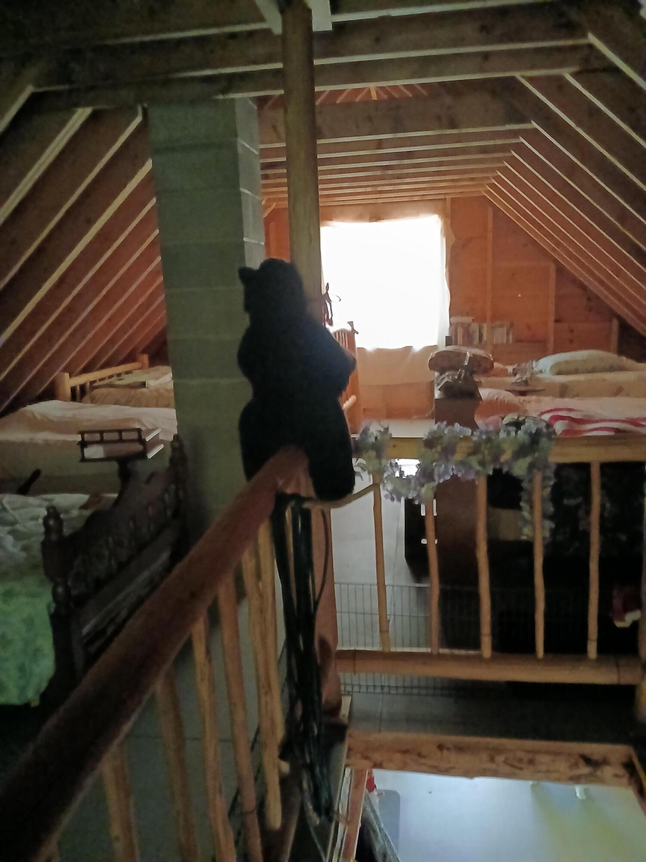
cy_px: 431
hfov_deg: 53.1
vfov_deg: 67.3
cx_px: 323
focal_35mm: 26
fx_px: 647
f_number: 1.8
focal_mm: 3.98
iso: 2000
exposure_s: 1/10
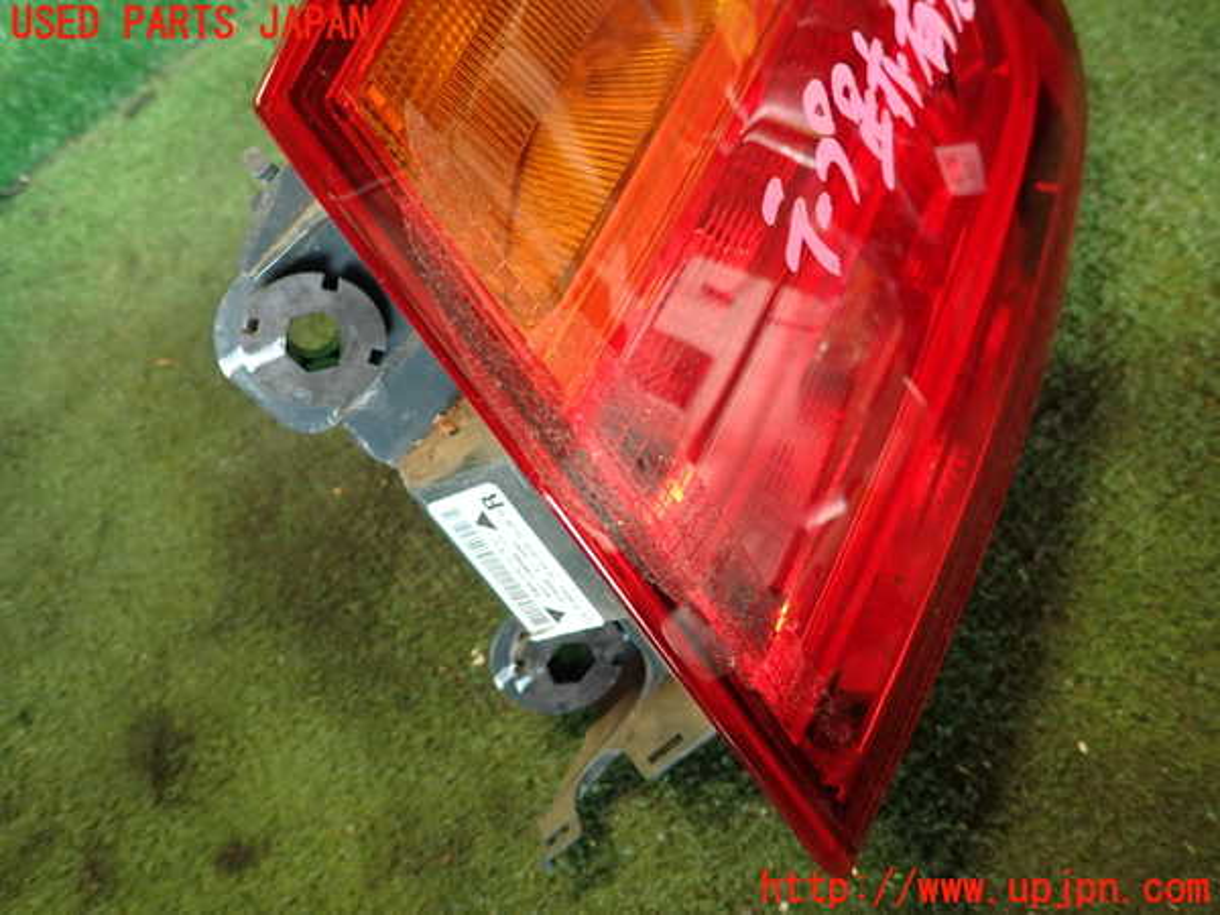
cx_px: 610
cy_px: 458
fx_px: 881
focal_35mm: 25
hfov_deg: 69.4
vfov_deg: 54.9
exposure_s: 1/30
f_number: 2
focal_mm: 4.5
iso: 200
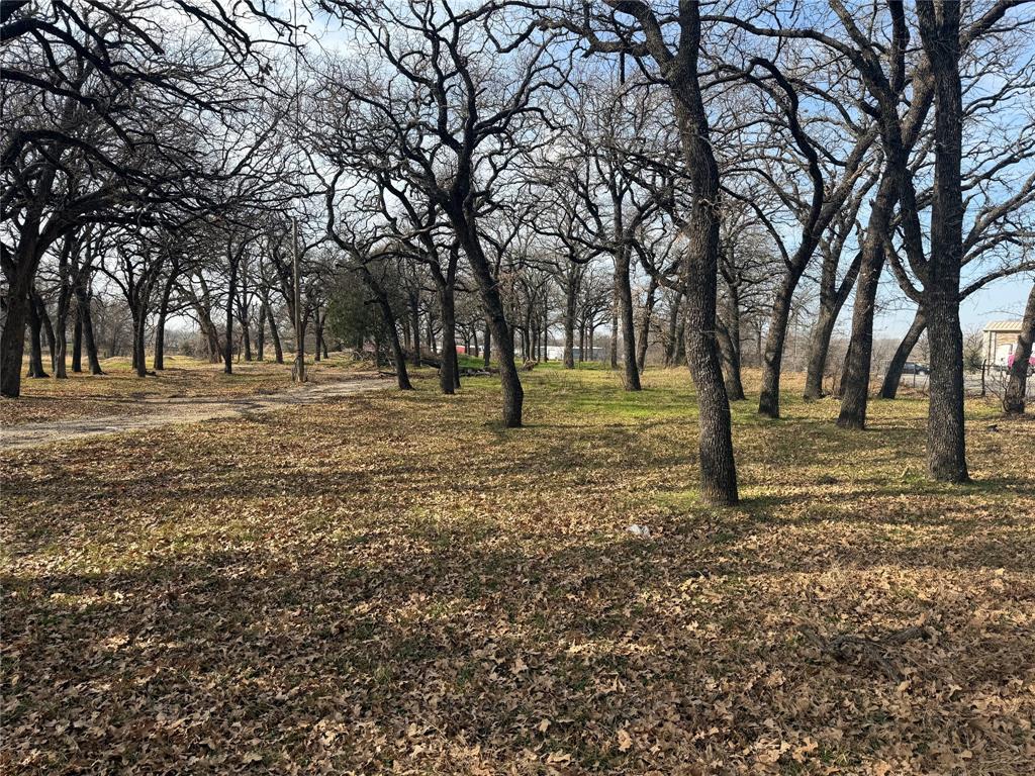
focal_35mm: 24
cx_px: 518
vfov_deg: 56.8
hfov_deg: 71.6
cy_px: 388
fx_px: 718
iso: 80
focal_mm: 6.76
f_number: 1.78
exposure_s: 1/2370
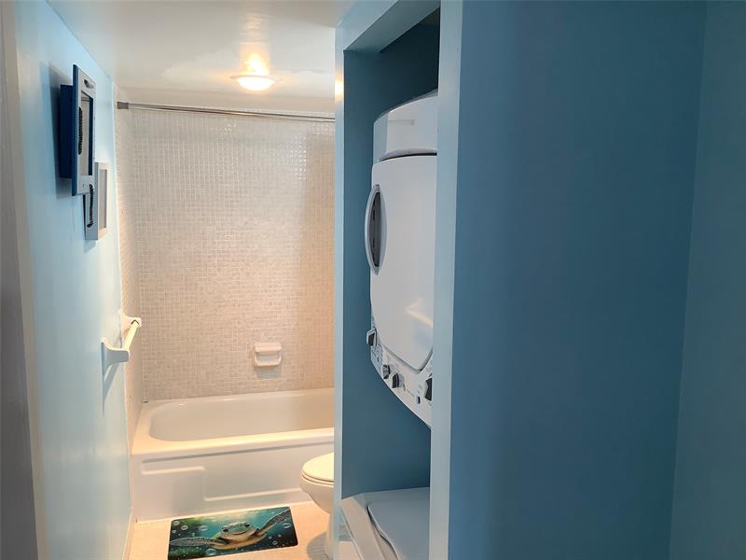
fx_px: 668
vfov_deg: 45.4
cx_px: 373
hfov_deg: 58.4
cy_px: 280
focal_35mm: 31
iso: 100
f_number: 2.4
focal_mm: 3.3
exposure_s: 1/50
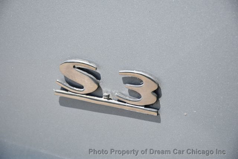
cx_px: 119
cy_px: 80
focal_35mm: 210
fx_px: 1390
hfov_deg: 9.8
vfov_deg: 6.6
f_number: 8
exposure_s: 1/1000
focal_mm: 140
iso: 360
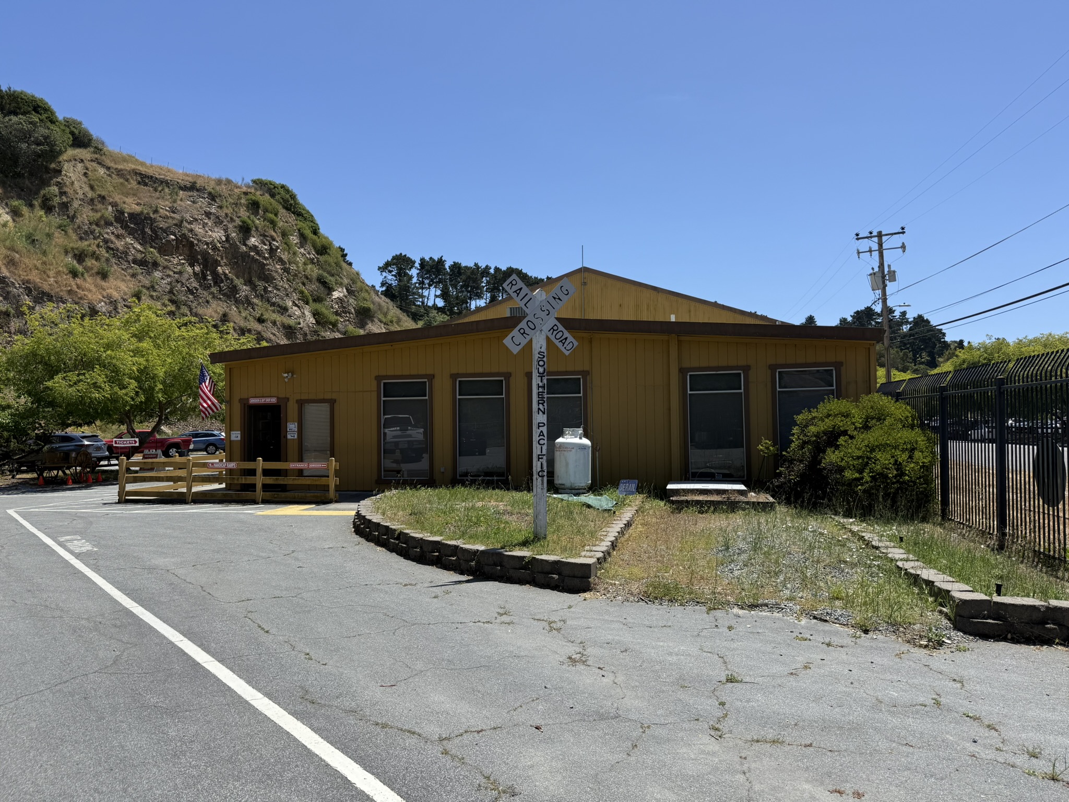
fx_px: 741
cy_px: 401
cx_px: 534
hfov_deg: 71.6
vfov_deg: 56.8
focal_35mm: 24
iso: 80
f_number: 1.78
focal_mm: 6.76
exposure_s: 1/5319
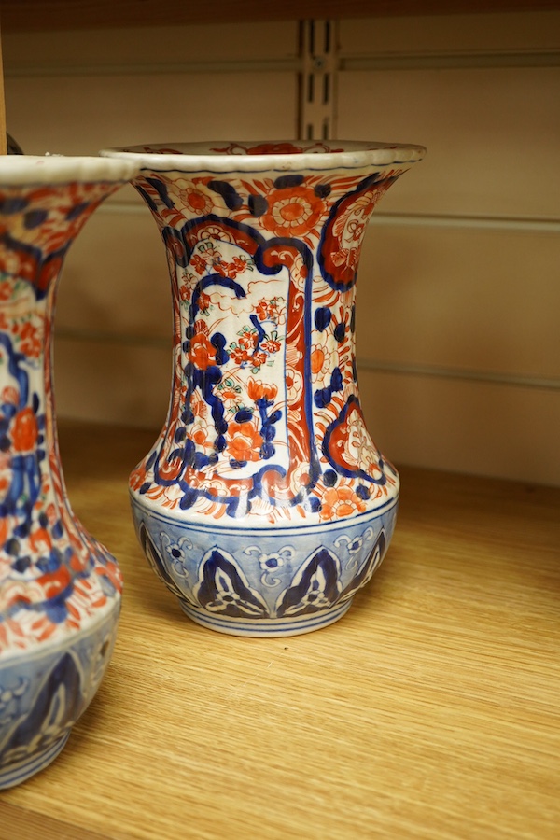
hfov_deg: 29.9
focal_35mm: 45
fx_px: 1050
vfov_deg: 43.6
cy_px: 420
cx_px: 280
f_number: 5.6
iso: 1250
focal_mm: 30
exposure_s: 1/125
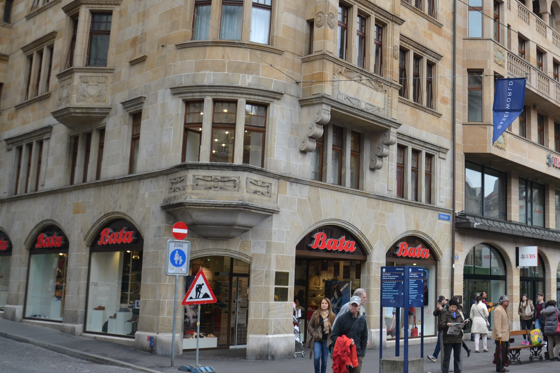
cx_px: 459
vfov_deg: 29.8
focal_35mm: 45
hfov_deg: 41.5
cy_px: 155
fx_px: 700
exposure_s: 1/100
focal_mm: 18
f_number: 5
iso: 100
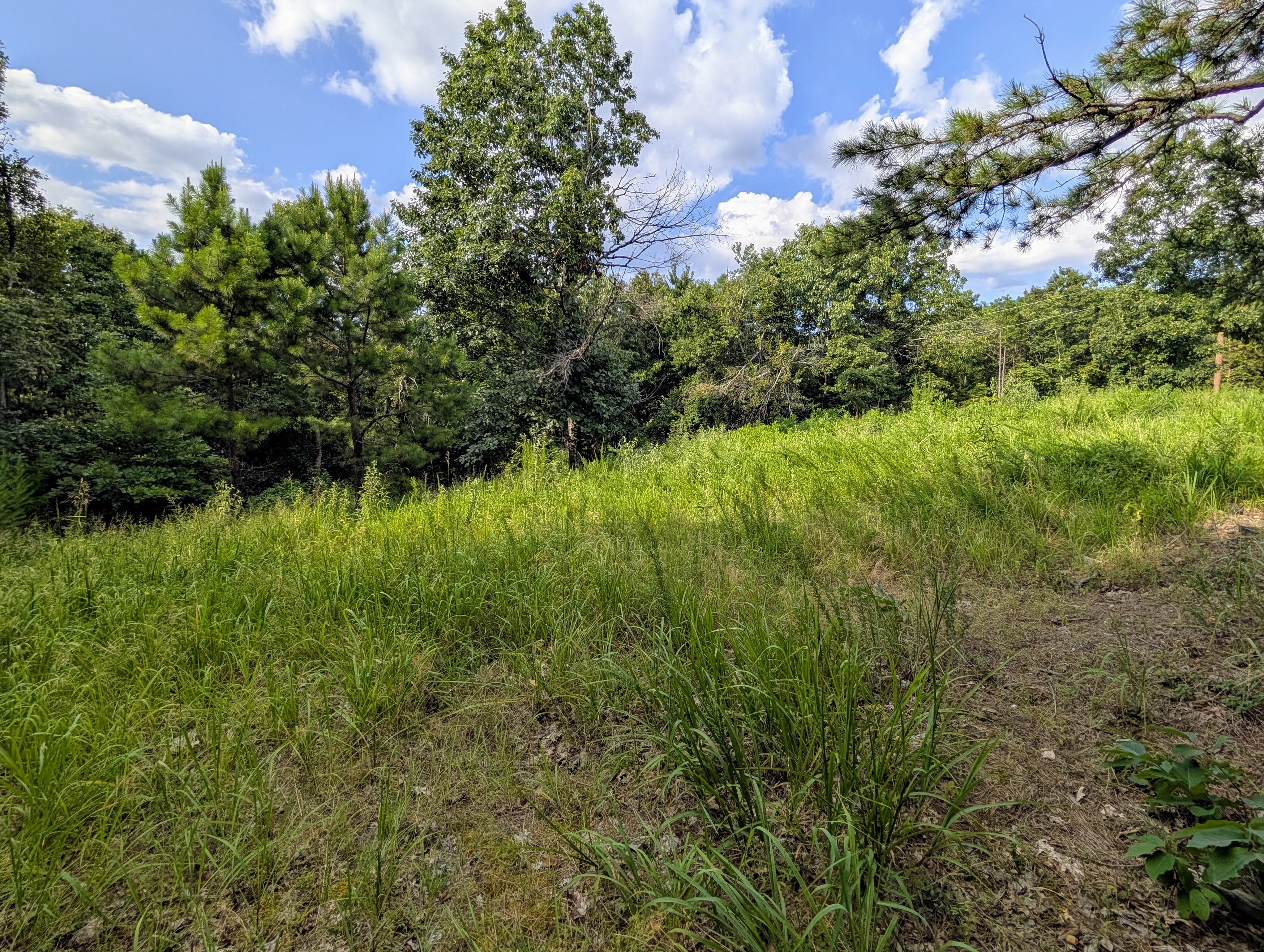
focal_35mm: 14
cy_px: 428
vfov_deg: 85.5
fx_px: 512
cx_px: 640
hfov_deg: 102.0
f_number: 1.7
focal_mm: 2.02
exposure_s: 1/1721
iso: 51
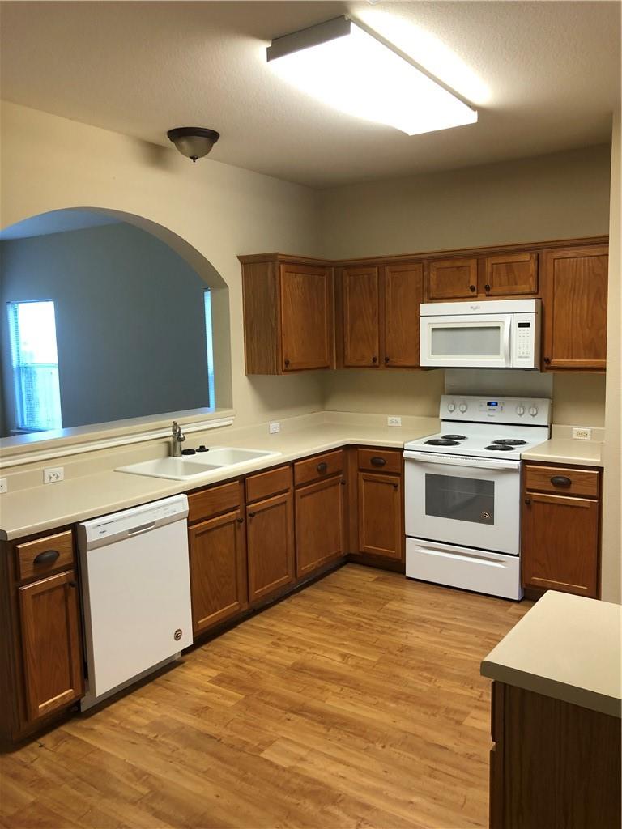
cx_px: 311
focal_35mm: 28
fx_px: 671
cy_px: 414
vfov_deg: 63.4
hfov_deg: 49.7
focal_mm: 4
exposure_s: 1/24
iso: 40
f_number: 1.8
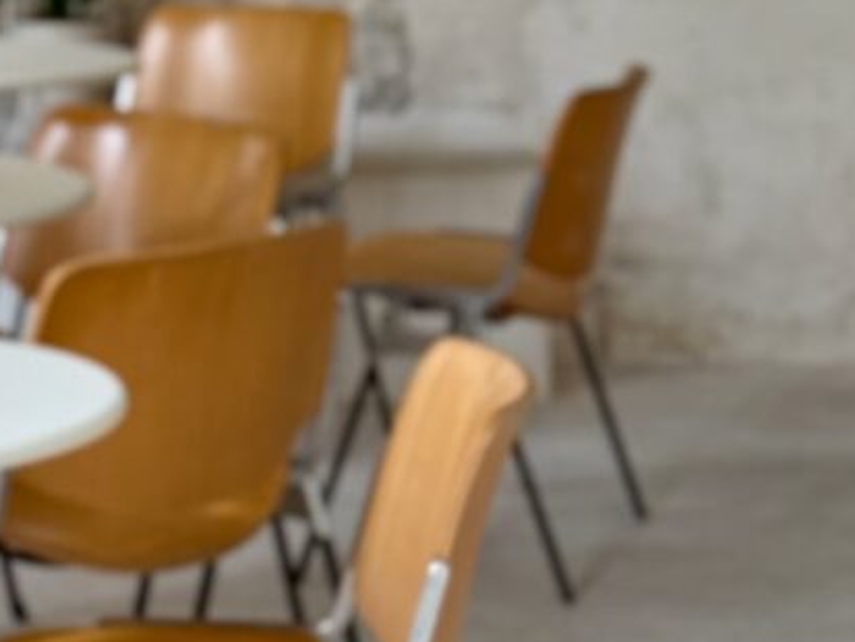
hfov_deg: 16.4
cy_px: 561
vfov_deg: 12.4
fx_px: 2940
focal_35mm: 119
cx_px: 153
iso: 64
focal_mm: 6.76
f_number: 1.78
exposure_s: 1/305
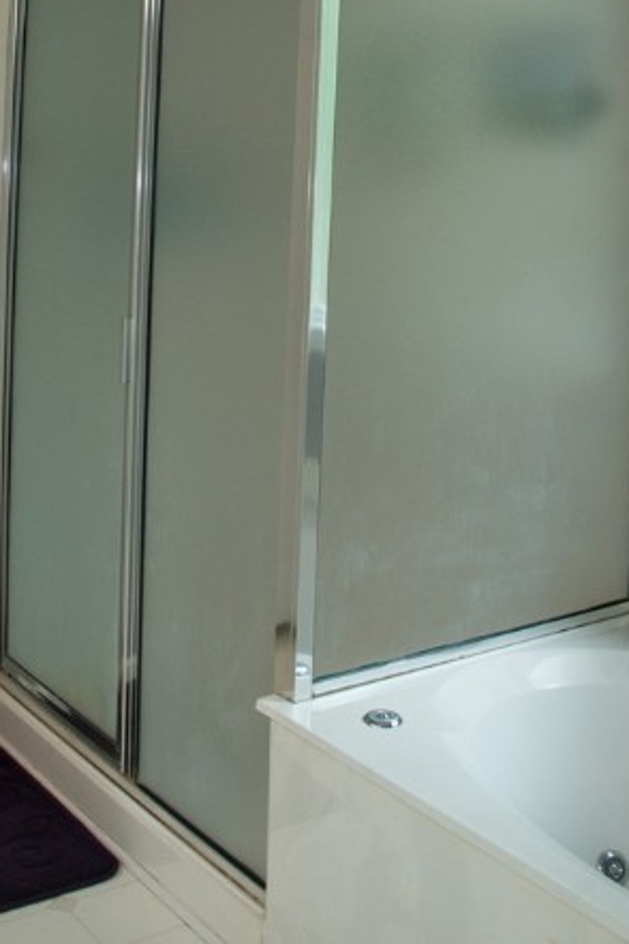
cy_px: 178
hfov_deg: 28.6
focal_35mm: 47
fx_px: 1232
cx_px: 329
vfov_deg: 40.1
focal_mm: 18
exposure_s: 1/40
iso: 450
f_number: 5
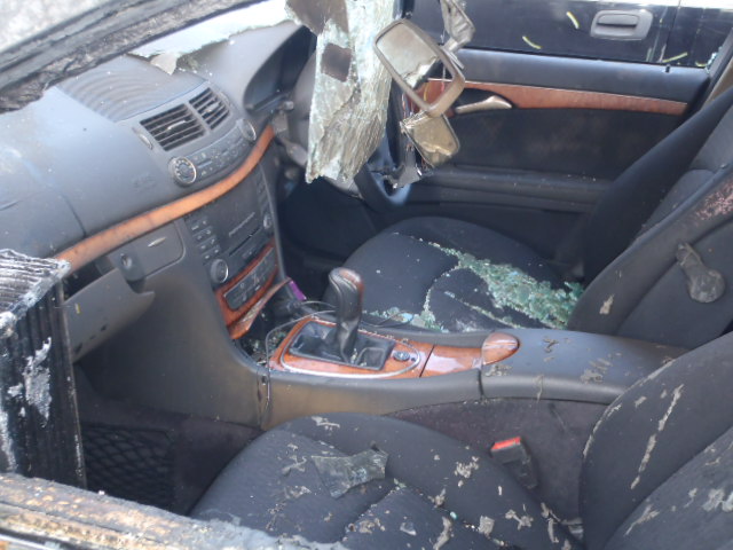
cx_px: 366
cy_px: 275
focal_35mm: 36
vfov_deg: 39.7
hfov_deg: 51.4
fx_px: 762
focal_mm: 6.53
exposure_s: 1/40
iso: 200
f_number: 4.1
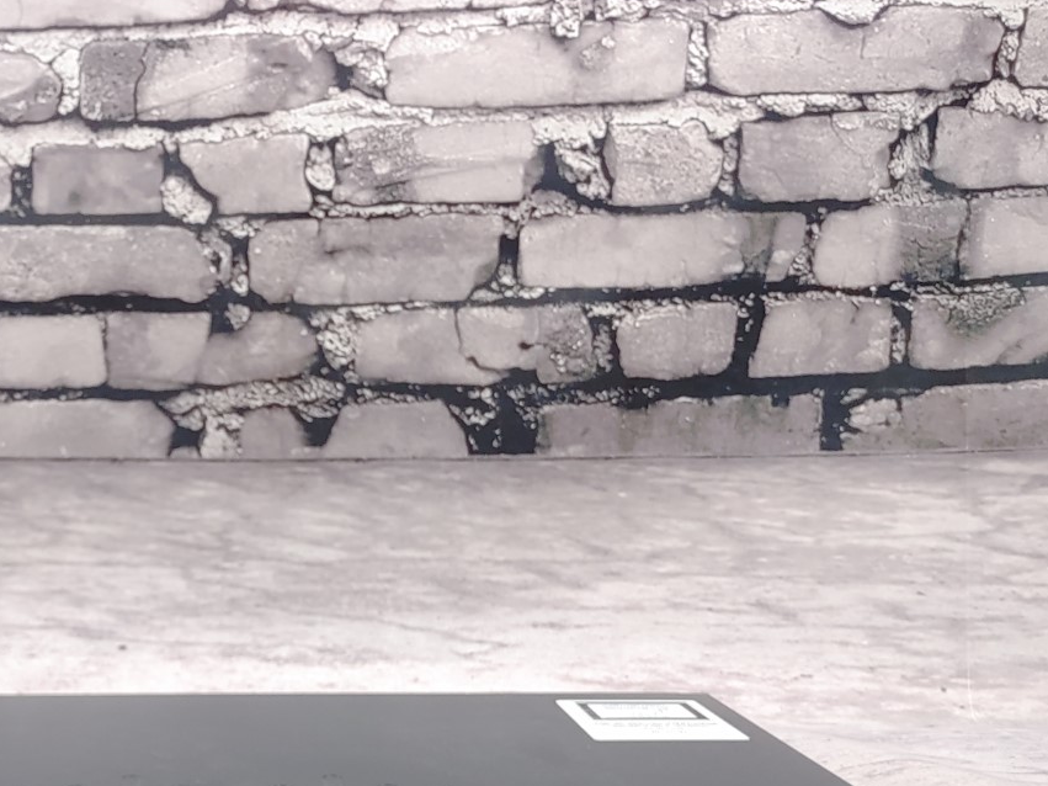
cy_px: 591
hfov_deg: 41.3
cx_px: 229
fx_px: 1332
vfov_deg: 32.2
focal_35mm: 44
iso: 50
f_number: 1.8
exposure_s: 1/60
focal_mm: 4.36
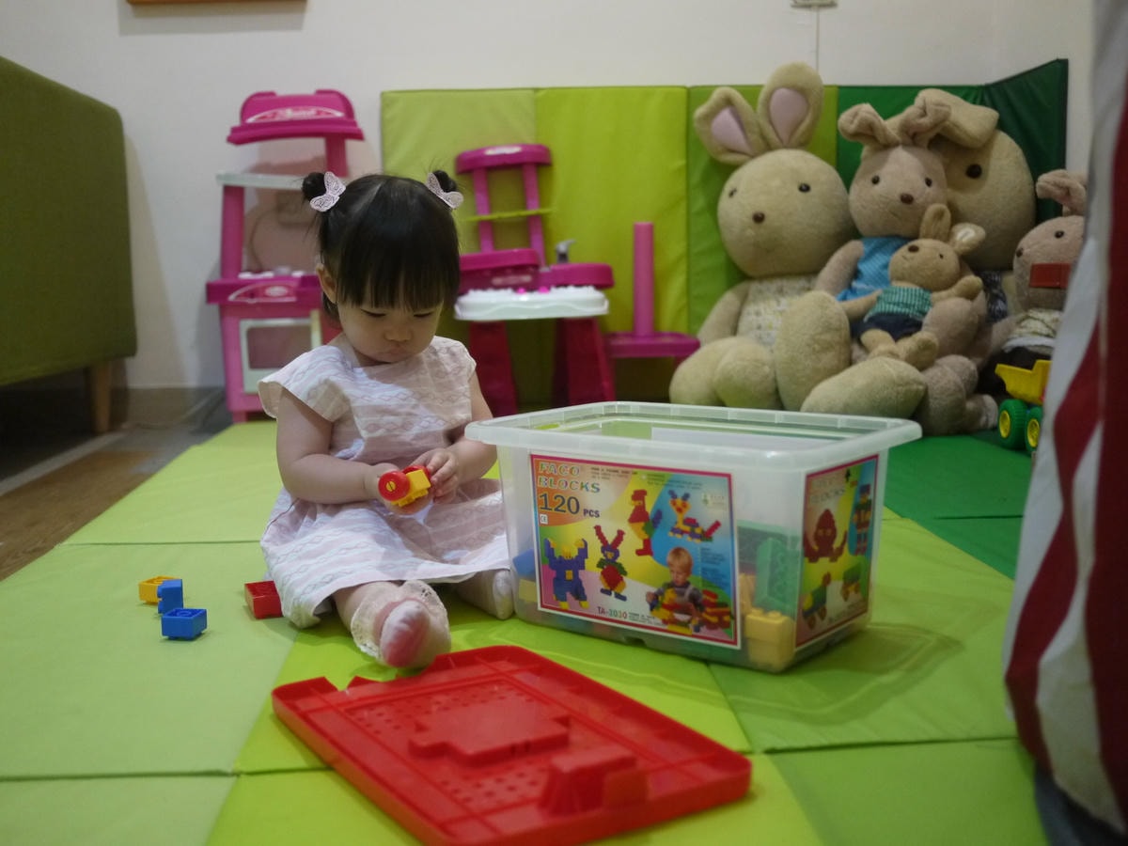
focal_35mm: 40
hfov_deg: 46.8
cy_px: 423
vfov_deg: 36.0
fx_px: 1303
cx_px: 564
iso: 800
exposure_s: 1/50
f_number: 1.7
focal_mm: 20
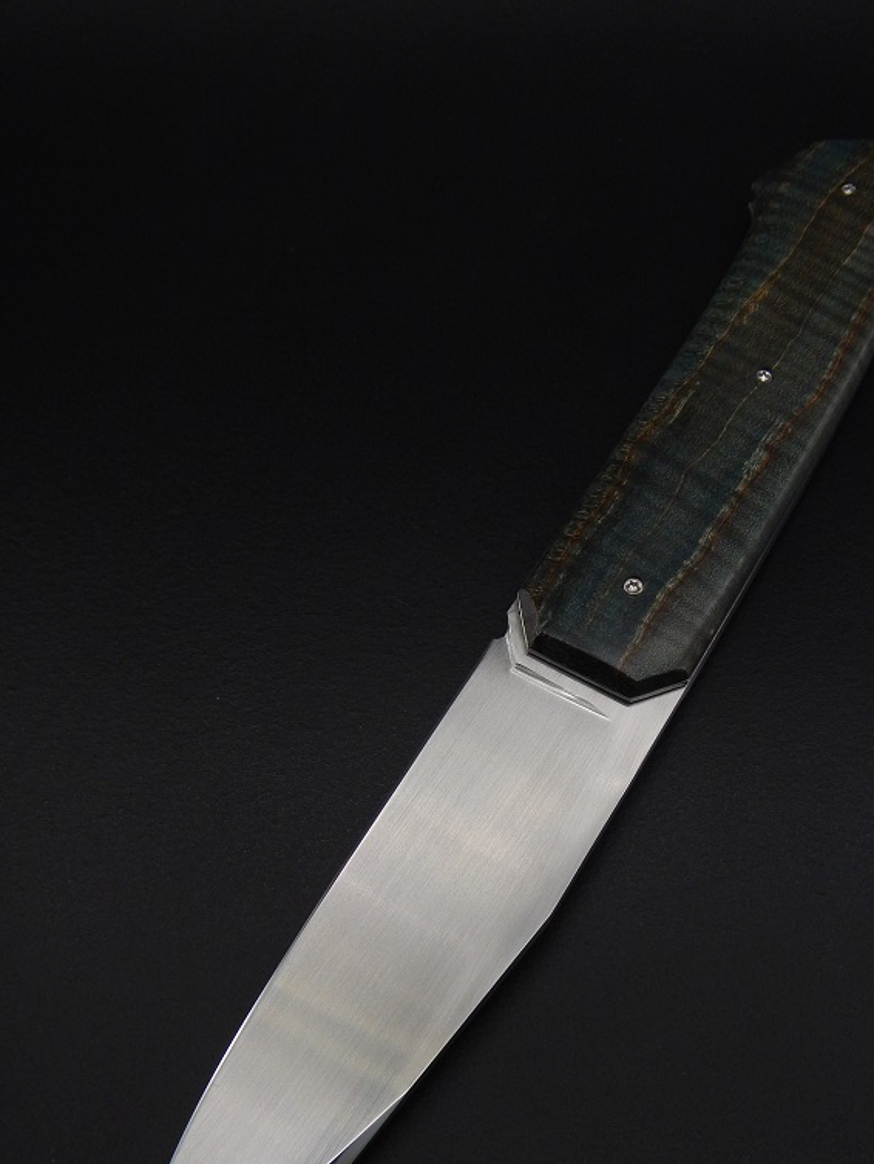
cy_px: 678
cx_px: 522
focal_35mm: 44
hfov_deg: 32.8
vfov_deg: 42.8
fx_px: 1480
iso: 250
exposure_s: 1/30
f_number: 4
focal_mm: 6.5
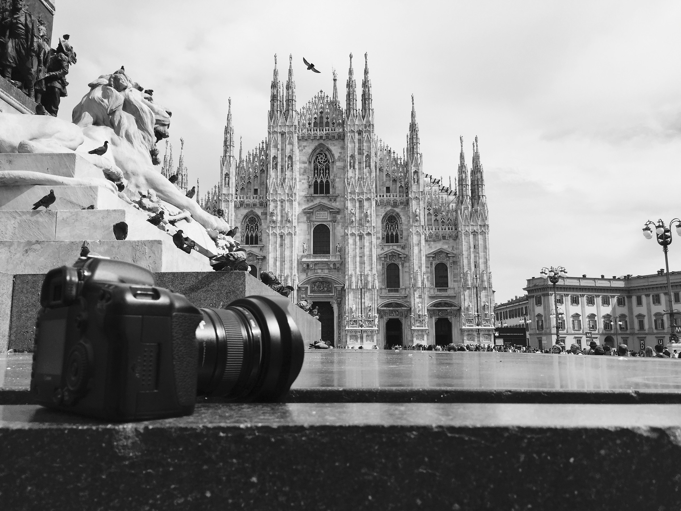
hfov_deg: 61.7
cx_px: 340
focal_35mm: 29
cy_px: 256
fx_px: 571
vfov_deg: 48.2
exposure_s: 1/2825
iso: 32
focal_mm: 4.15
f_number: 2.2
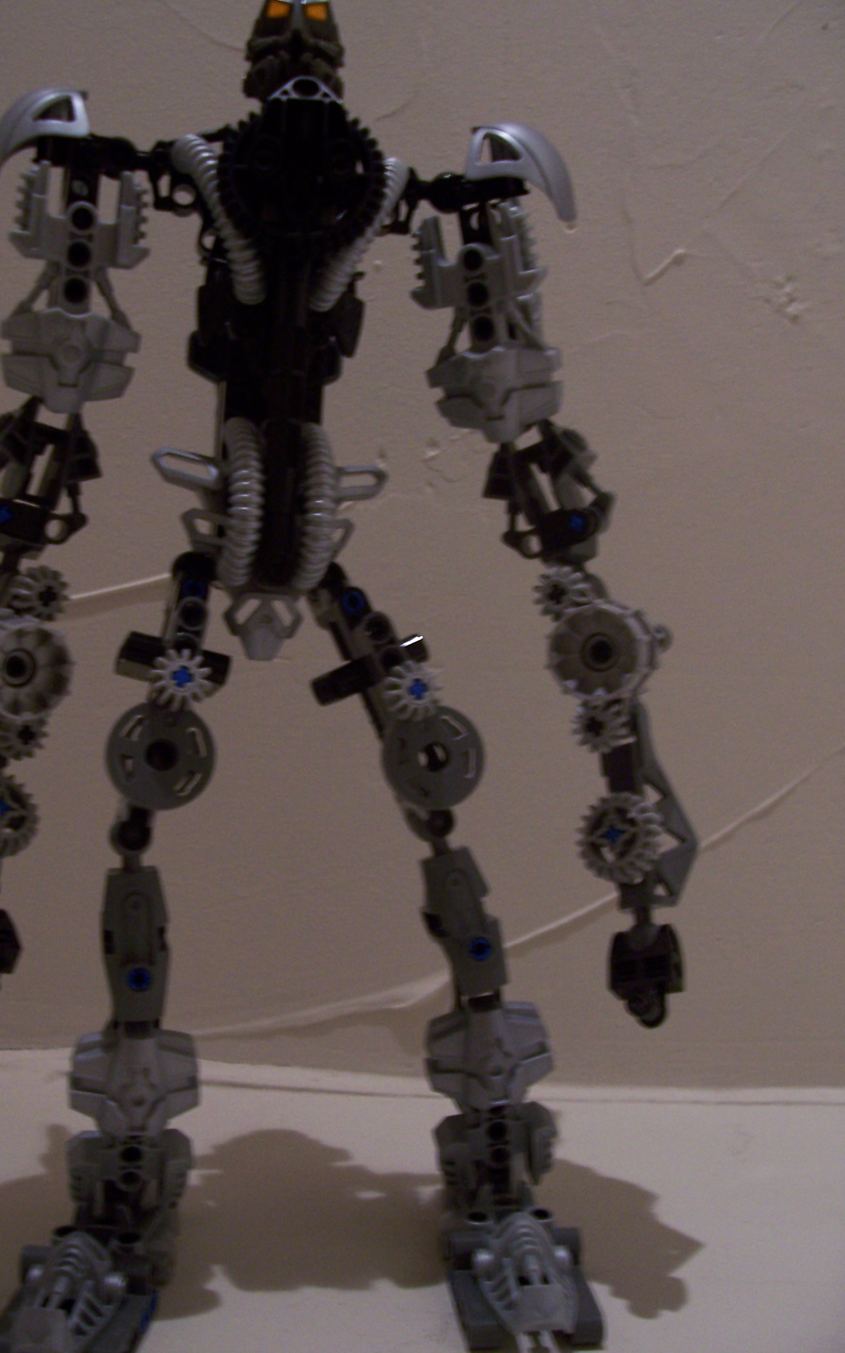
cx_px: 327
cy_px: 662
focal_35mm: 37
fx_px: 1363
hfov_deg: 34.3
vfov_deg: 52.7
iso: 160
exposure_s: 1/8
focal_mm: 5.6
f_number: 2.7
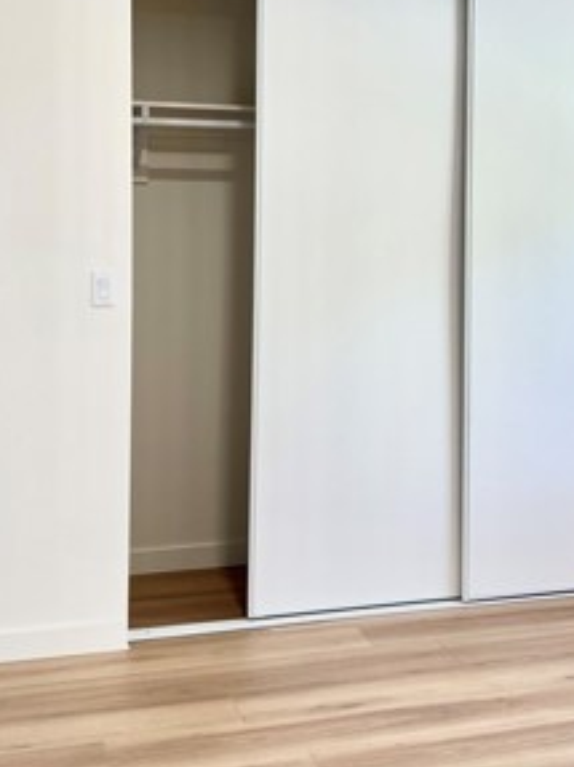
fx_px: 1283
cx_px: 438
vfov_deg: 33.0
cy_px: 257
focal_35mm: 58
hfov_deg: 24.9
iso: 50
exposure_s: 1/120
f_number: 1.5
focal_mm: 5.7
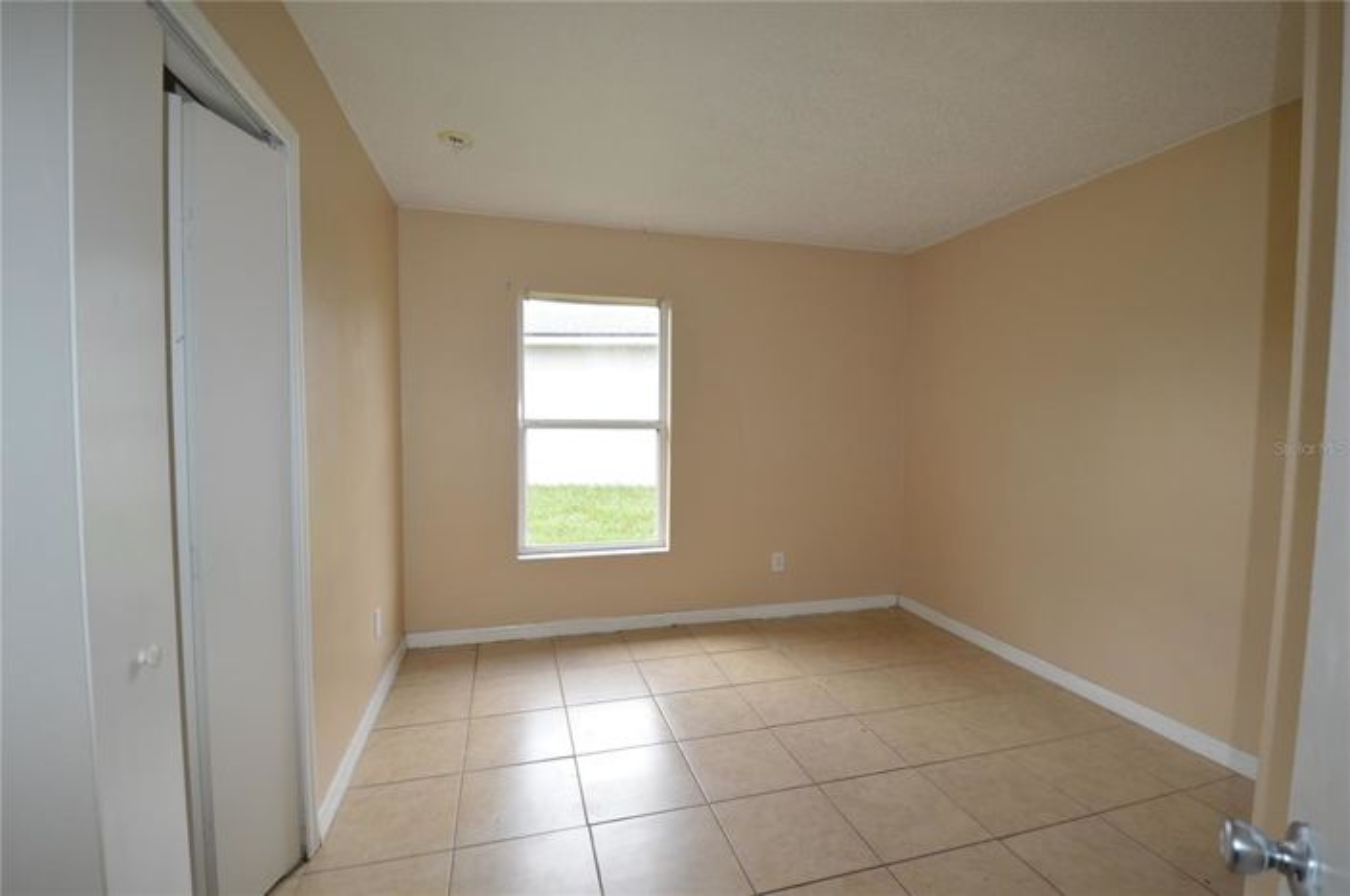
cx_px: 675
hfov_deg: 100.5
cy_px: 448
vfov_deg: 77.2
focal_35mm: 15
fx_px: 562
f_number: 4
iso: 250
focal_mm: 10
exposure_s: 1/125
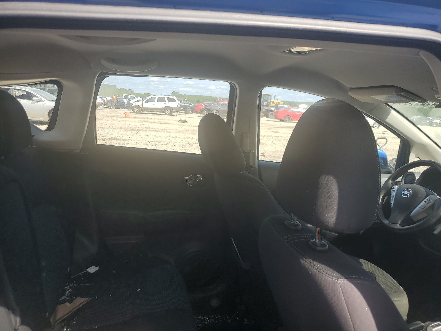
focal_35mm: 26
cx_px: 220
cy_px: 166
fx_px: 331
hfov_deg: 67.3
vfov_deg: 53.1
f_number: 1.5
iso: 50
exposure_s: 1/1250
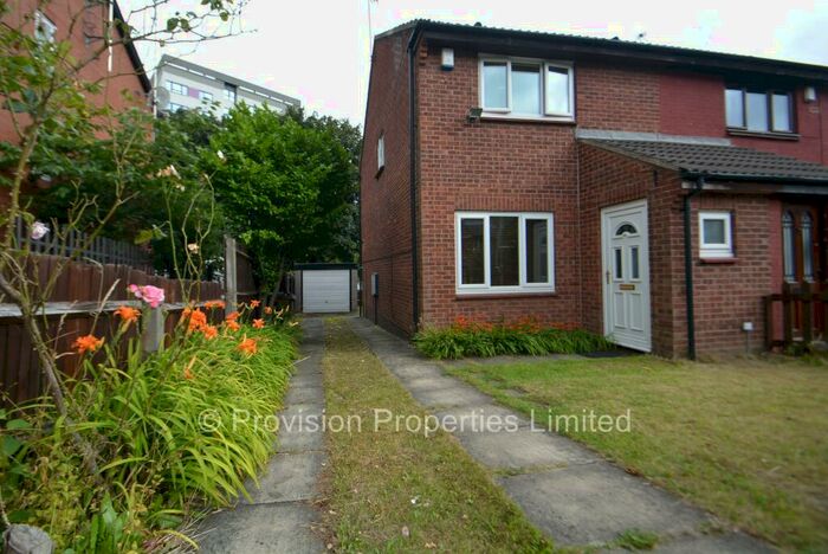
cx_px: 414
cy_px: 277
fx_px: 345
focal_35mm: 15
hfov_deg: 100.3
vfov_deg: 77.4
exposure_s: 1/180
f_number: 6.7
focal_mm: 10
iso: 200
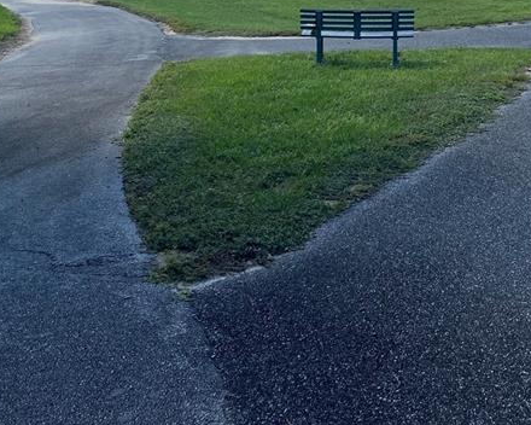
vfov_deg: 24.4
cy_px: -17
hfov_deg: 31.6
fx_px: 927
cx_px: 369
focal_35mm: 59
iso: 32
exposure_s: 1/2688
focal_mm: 4.25
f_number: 1.8
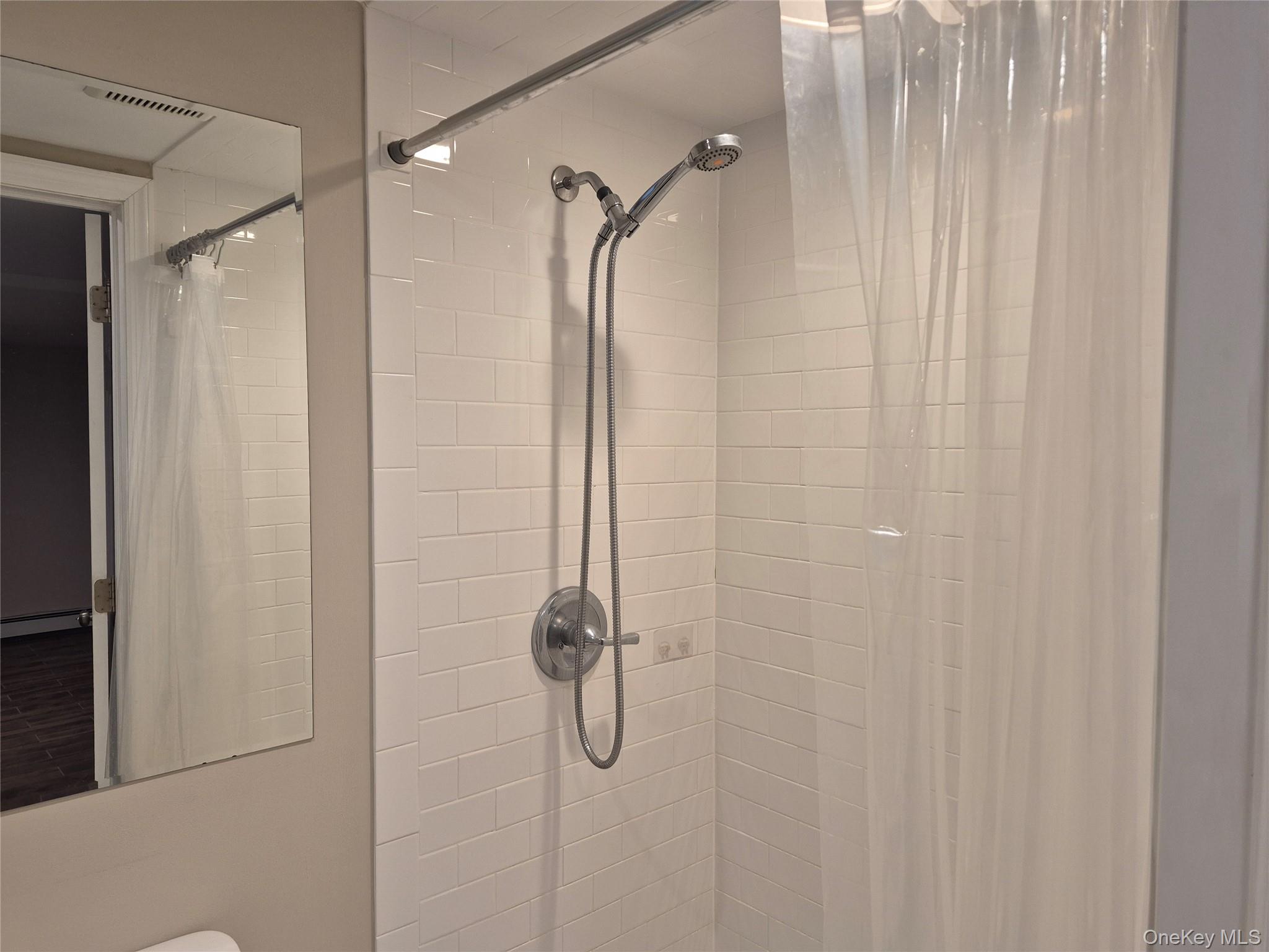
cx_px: 634
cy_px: 476
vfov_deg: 58.9
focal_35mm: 23
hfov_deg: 73.9
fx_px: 843
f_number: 1.8
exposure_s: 1/120
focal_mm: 5.4
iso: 80
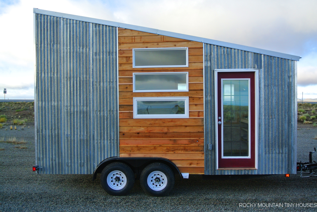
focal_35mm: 35
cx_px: 158
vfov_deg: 37.9
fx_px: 309
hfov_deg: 54.4
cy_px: 106
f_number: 4
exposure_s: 1/250
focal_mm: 13.1
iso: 100
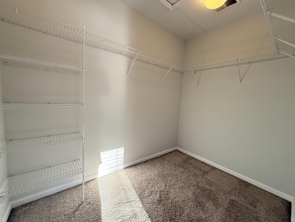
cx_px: 148
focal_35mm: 14
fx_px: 119
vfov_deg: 85.7
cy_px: 111
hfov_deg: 102.1
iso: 400
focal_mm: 2.22
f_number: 2.2
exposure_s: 1/120
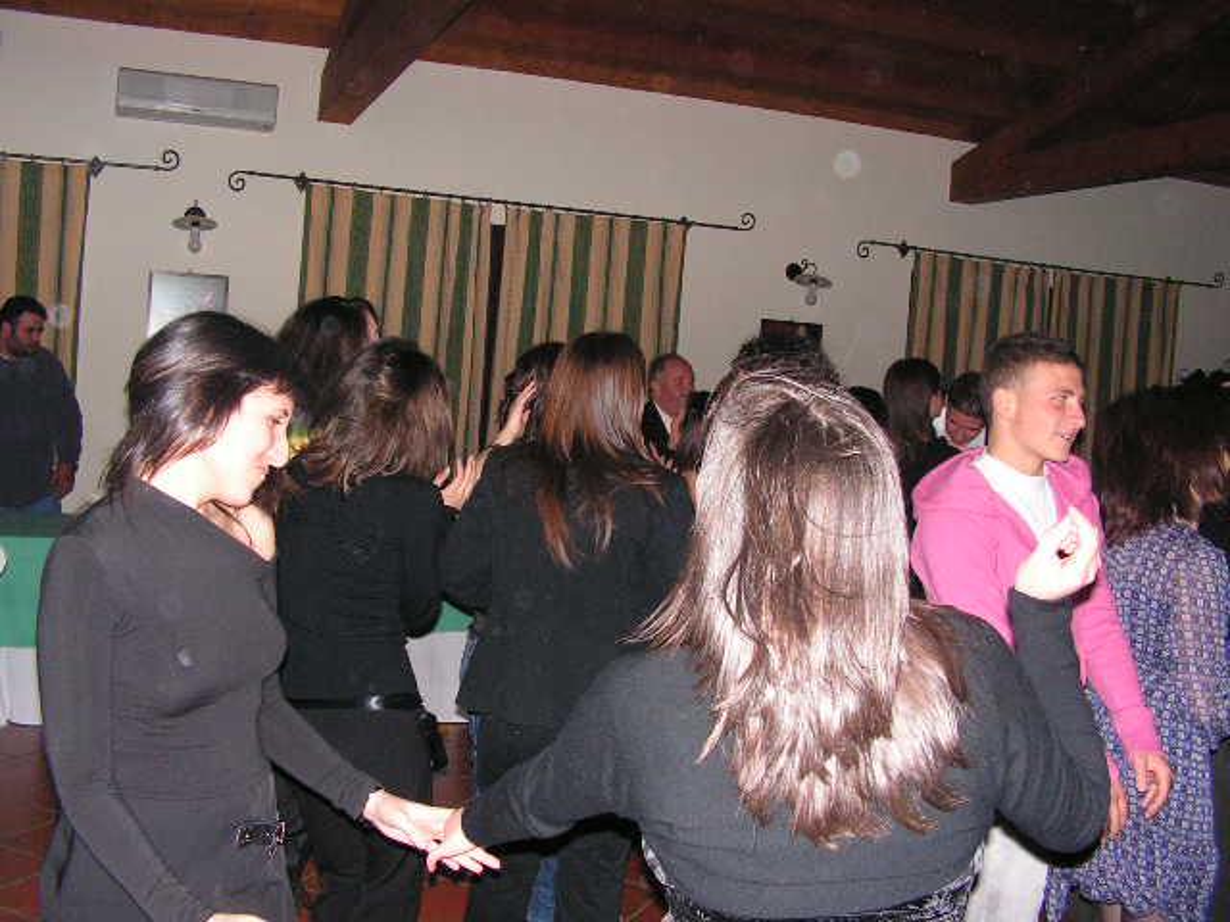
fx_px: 1279
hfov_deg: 51.4
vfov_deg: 39.7
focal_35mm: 36
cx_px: 615
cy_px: 461
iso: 200
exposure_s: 1/40
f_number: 3.2
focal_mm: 6
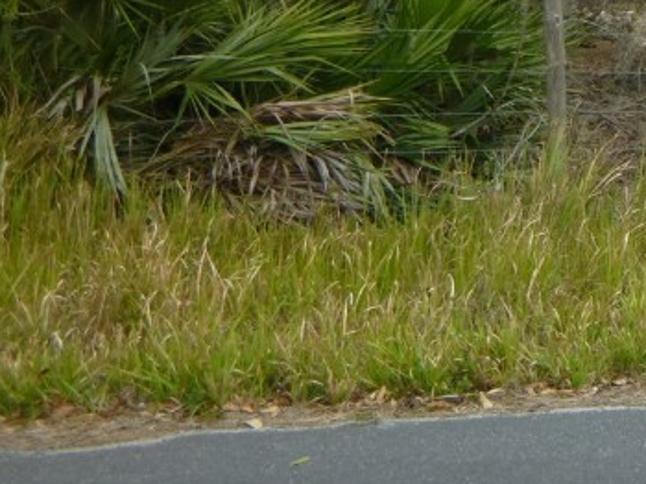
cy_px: -187
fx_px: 1473
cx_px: 882
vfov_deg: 17.2
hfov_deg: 21.8
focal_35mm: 79
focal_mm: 4.8
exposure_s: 1/320
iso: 100
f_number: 4
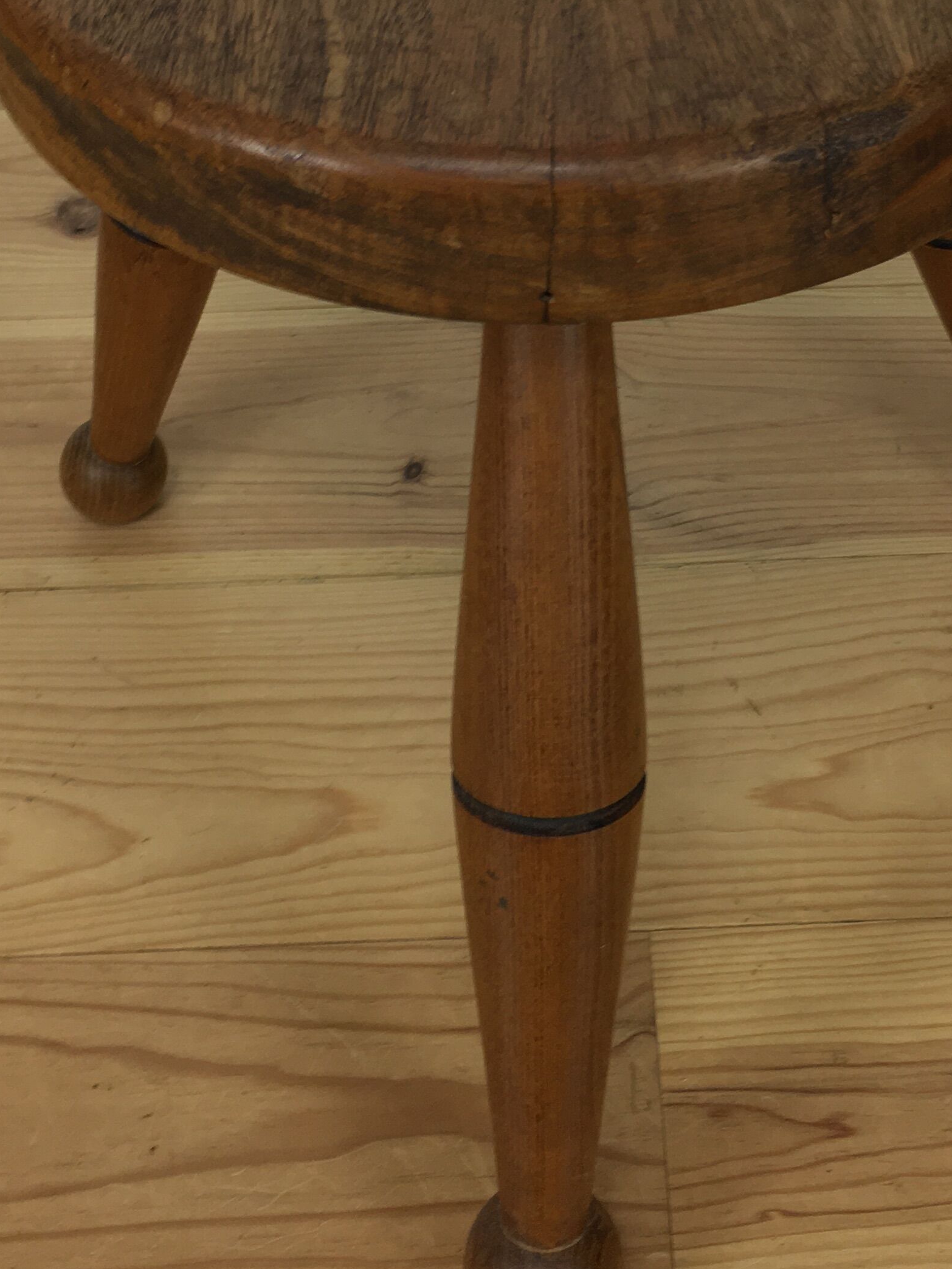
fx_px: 2053
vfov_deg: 33.6
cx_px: 566
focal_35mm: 56
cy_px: 300
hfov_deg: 26.1
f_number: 2.2
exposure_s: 1/33
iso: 40
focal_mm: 4.15
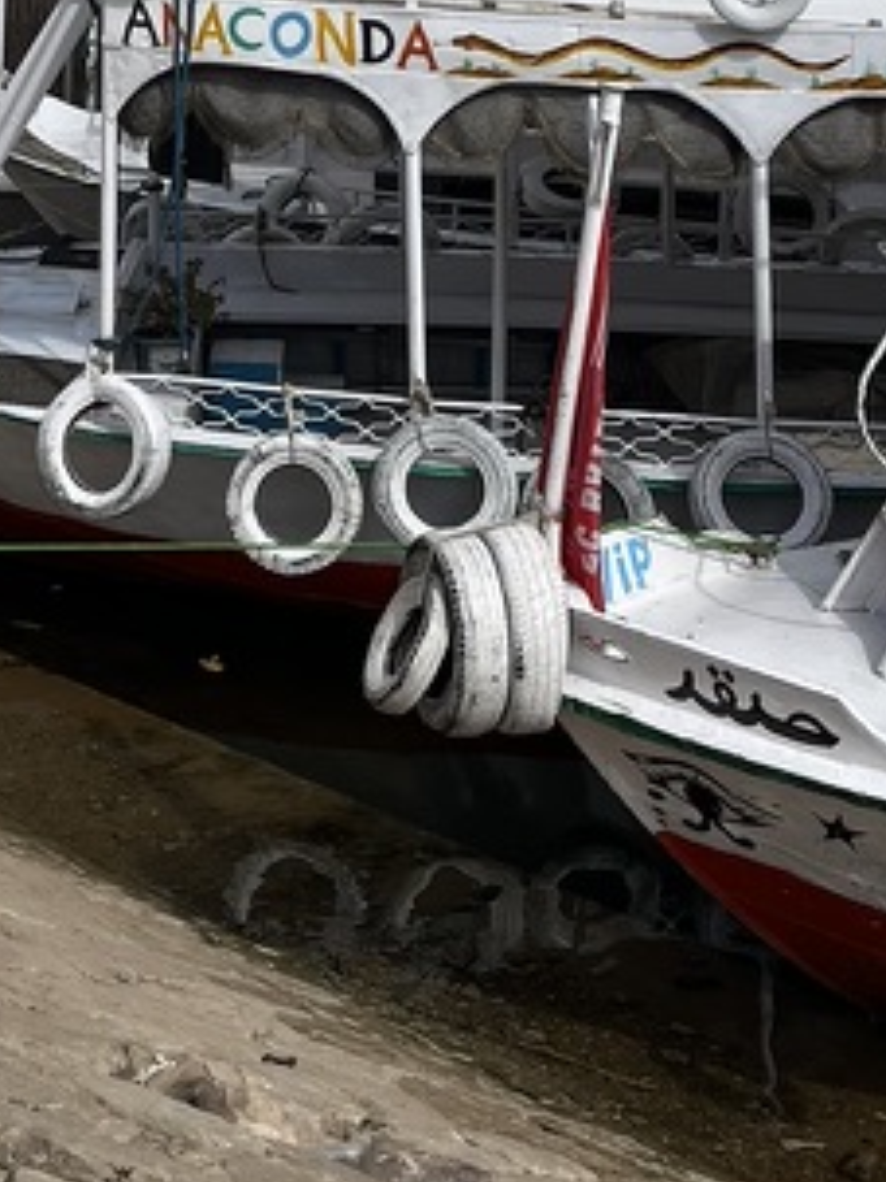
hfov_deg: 16.6
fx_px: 3005
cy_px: -164
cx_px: 160
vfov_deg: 21.0
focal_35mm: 88
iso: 50
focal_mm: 5.1
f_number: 1.6
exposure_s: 1/4651
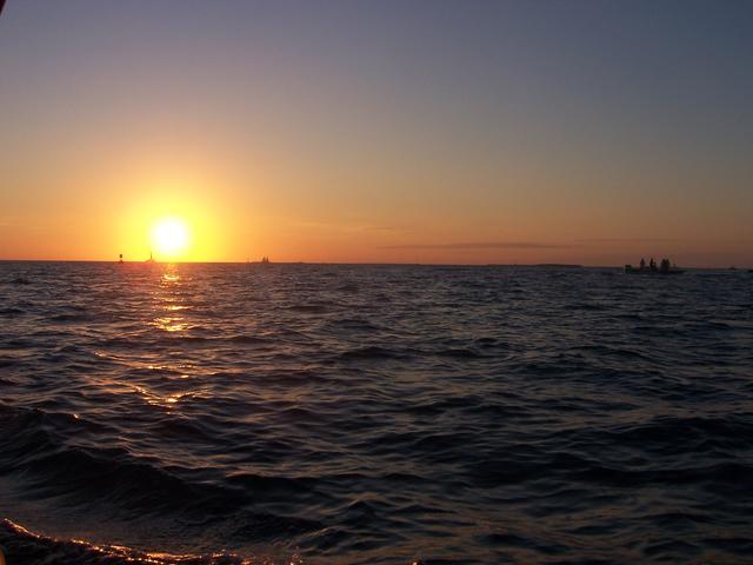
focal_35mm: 36
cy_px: 282
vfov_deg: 39.7
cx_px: 376
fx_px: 783
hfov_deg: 51.4
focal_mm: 6
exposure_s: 1/500
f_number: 4.8
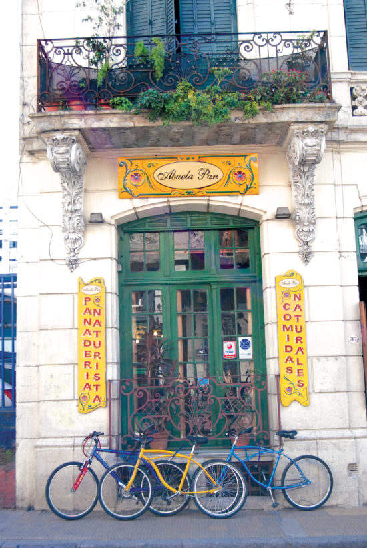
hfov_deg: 32.0
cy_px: 274
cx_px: 184
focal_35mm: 42
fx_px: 641
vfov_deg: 46.4
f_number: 5.6
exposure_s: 1/125
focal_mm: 28
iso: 160
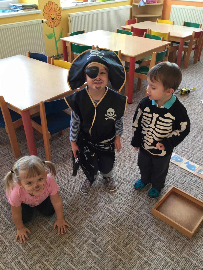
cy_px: 135
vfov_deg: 58.4
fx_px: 242
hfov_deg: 45.4
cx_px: 102
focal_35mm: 31
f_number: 2.4
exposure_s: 1/33
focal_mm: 3.3
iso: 80
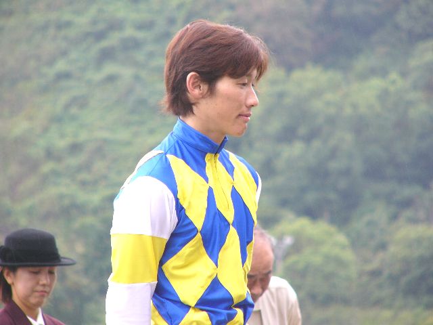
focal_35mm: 331
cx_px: 216
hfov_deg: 6.0
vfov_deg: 4.5
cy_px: 162
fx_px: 4140
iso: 75
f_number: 2.8
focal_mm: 55.1
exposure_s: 1/50
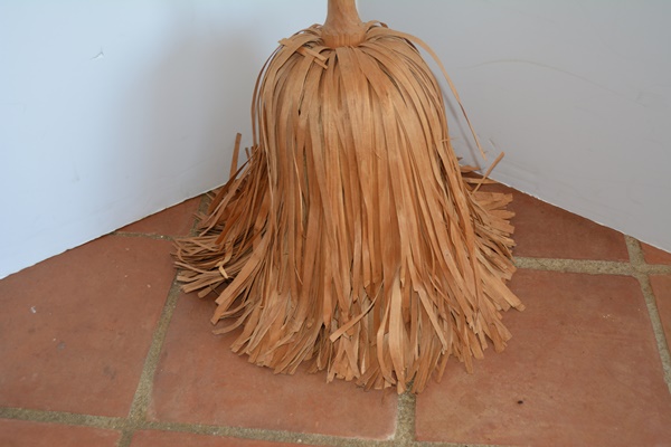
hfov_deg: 45.0
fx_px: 811
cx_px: 336
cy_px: 224
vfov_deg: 30.8
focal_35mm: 44
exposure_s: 1/100
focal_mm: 29
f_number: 4.5
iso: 400
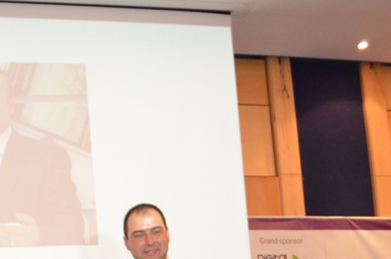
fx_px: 759
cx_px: 72
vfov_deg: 18.2
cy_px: 327
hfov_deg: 28.2
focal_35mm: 70
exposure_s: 1/60
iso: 2800
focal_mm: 18
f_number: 3.5
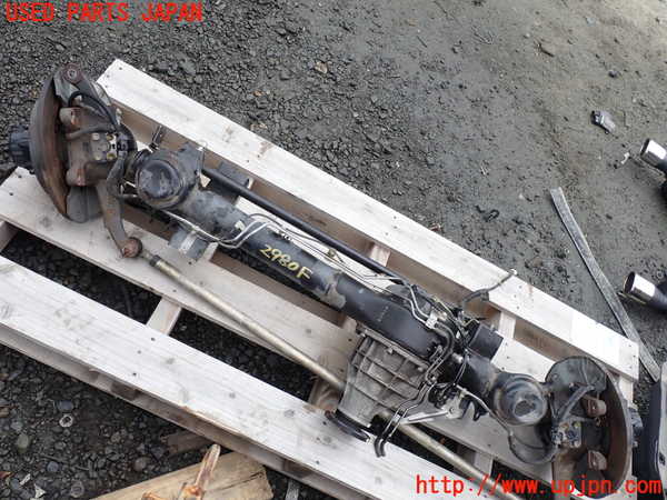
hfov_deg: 60.0
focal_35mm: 30
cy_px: 250
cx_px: 334
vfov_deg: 46.8
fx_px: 578
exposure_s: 1/160
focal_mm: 5.4
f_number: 3.2
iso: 100
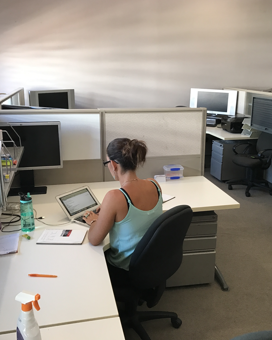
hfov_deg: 40.0
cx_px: 157
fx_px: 372
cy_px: 168
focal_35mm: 37
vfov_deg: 49.1
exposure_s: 1/33
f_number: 1.8
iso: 32
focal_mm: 3.99
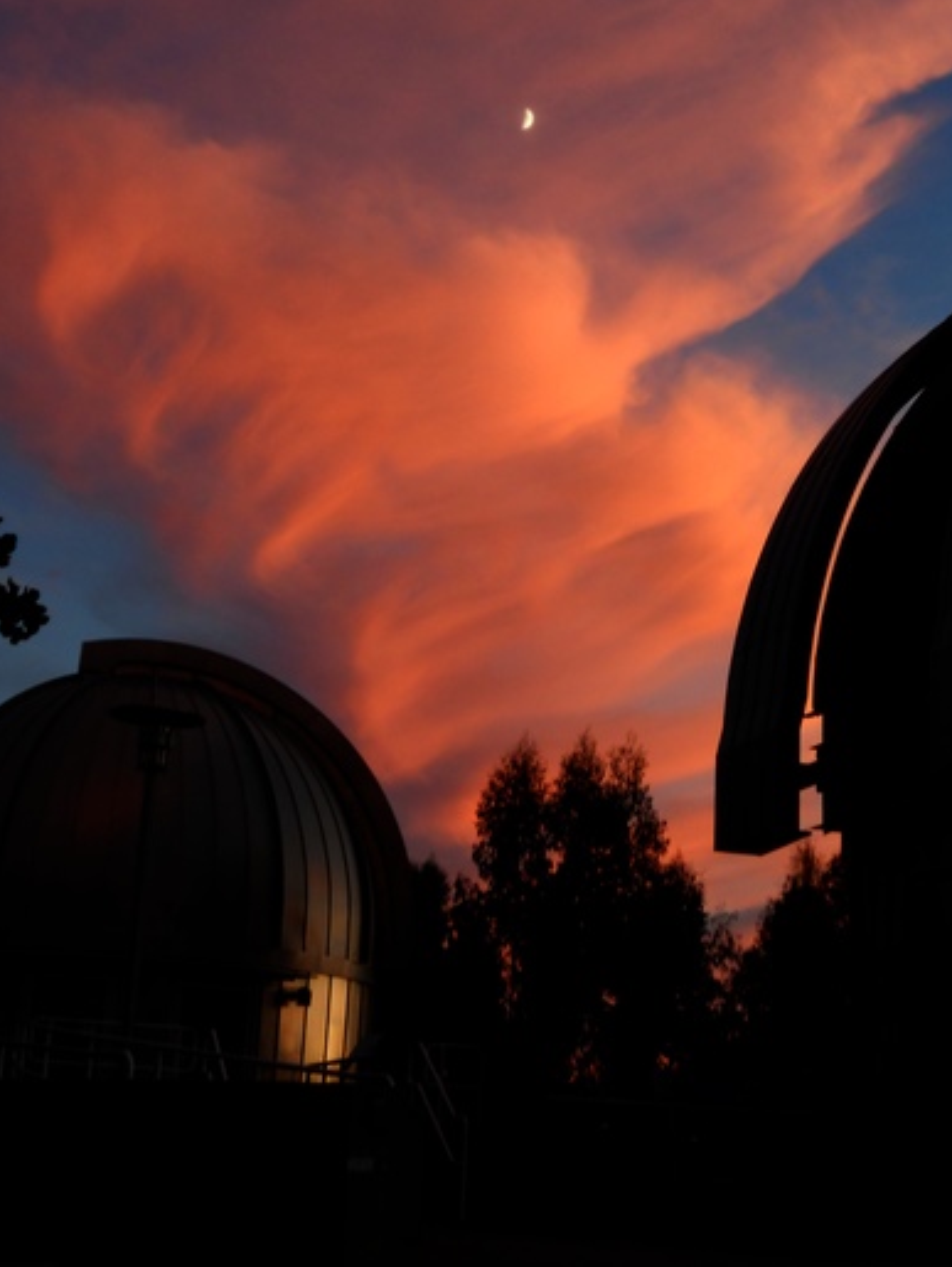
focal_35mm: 57
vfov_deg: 33.7
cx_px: 496
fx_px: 2088
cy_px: 529
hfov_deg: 25.7
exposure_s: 1/30
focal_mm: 8.2
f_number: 4.3
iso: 160
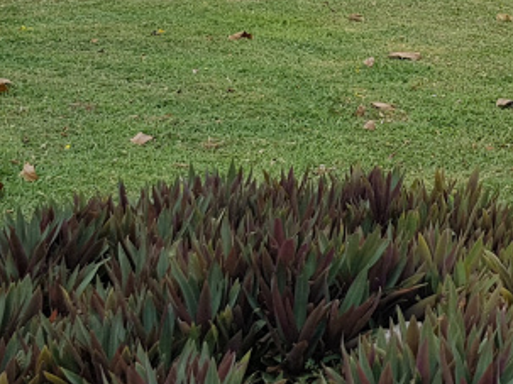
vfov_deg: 14.8
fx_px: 1467
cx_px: 496
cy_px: 58
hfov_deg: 19.3
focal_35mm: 99
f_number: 1.7
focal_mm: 4.2
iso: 40
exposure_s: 1/1484
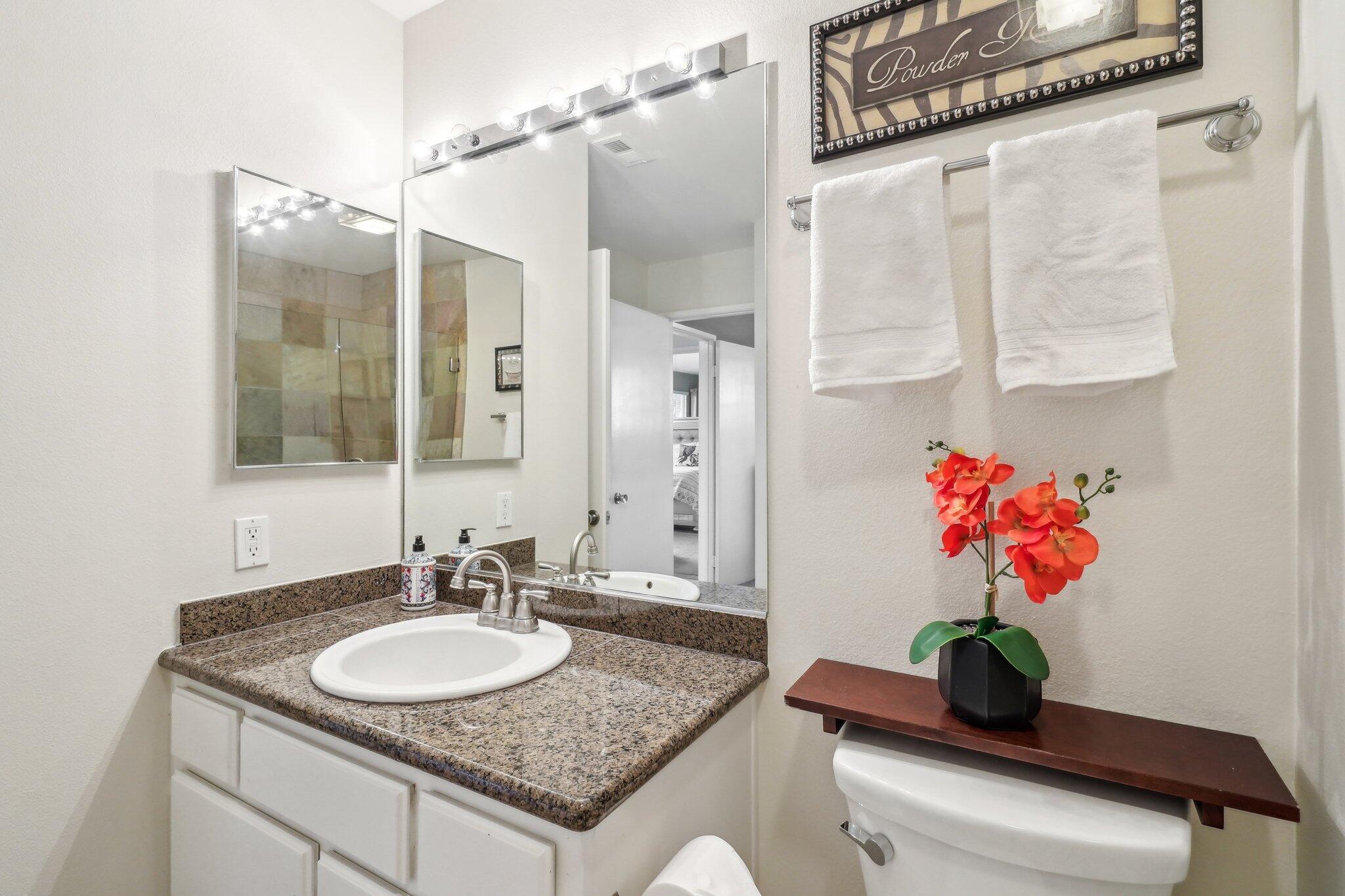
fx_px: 598
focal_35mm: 16
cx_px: 672
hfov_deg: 96.7
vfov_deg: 73.7
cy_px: 448
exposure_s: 1/45
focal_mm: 16
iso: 3200
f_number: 9.5
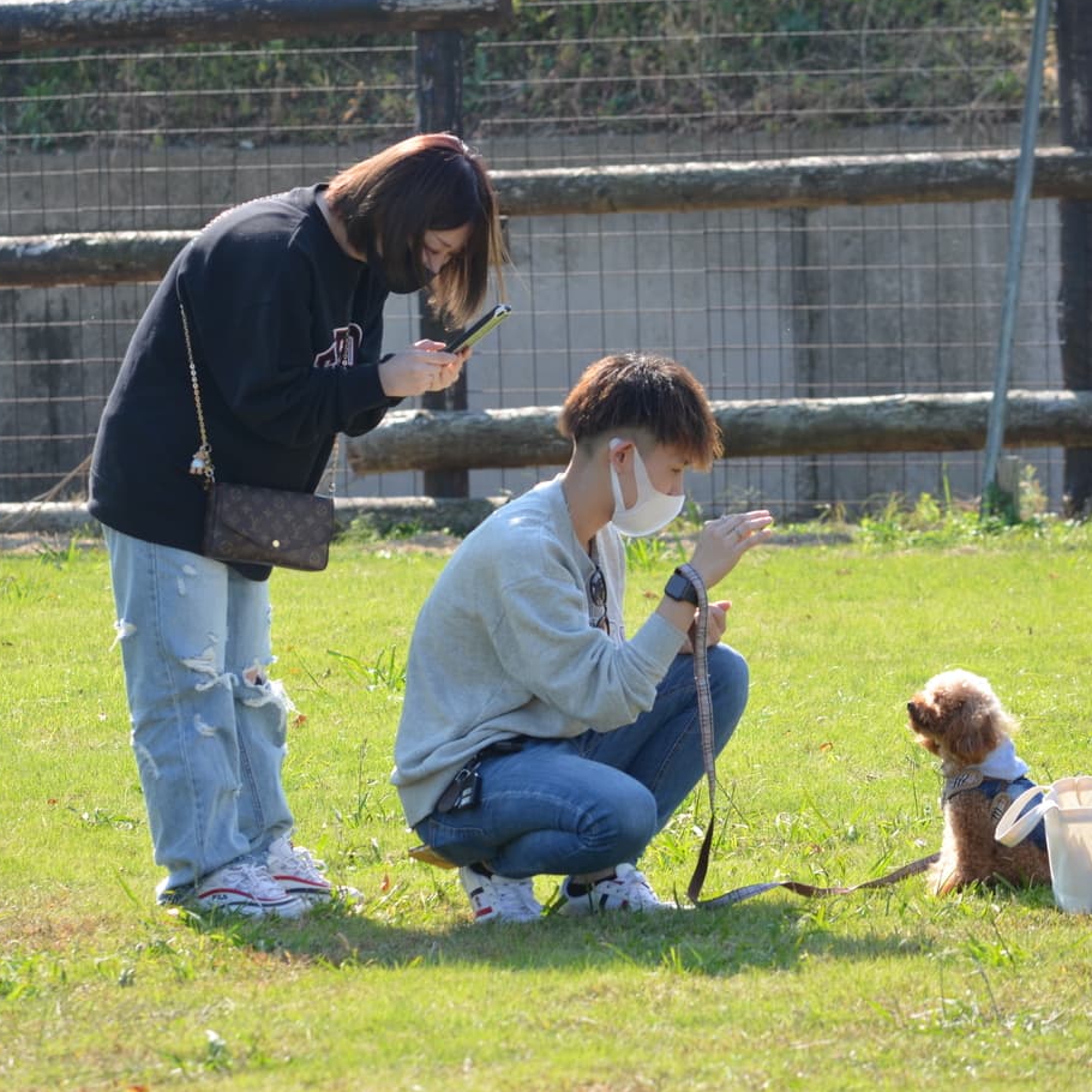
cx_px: 521
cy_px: 536
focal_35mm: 252
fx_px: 8982
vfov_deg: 7.0
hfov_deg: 7.0
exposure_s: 1/500
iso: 220
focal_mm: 125
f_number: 5.6
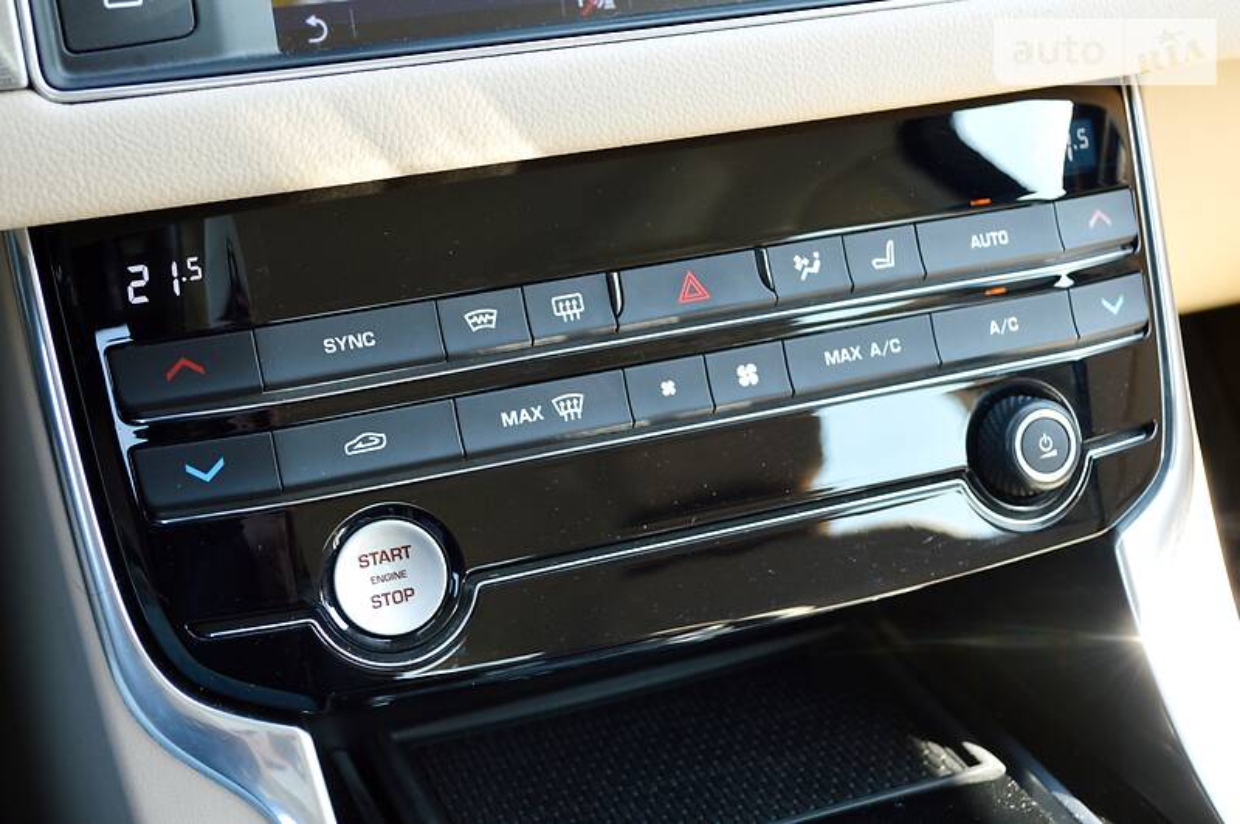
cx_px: 620
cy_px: 412
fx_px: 1858
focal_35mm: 54
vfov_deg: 25.0
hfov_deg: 36.9
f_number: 5
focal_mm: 36
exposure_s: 1/60
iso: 400
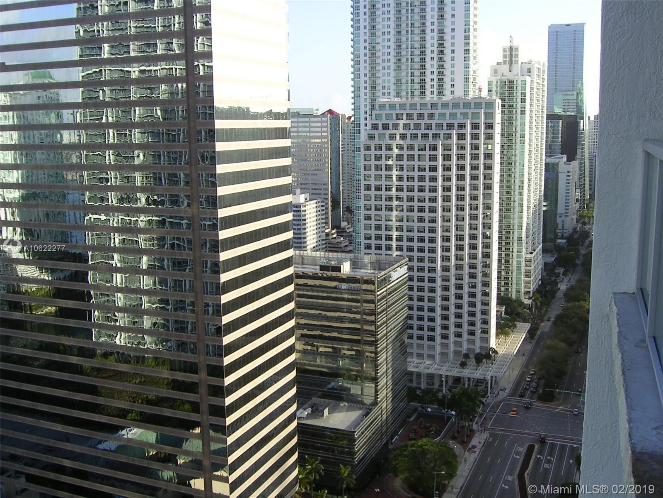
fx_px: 690
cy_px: 249
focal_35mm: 36
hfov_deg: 51.4
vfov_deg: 39.7
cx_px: 332
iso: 50
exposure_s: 1/168
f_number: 4.8
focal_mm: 5.6
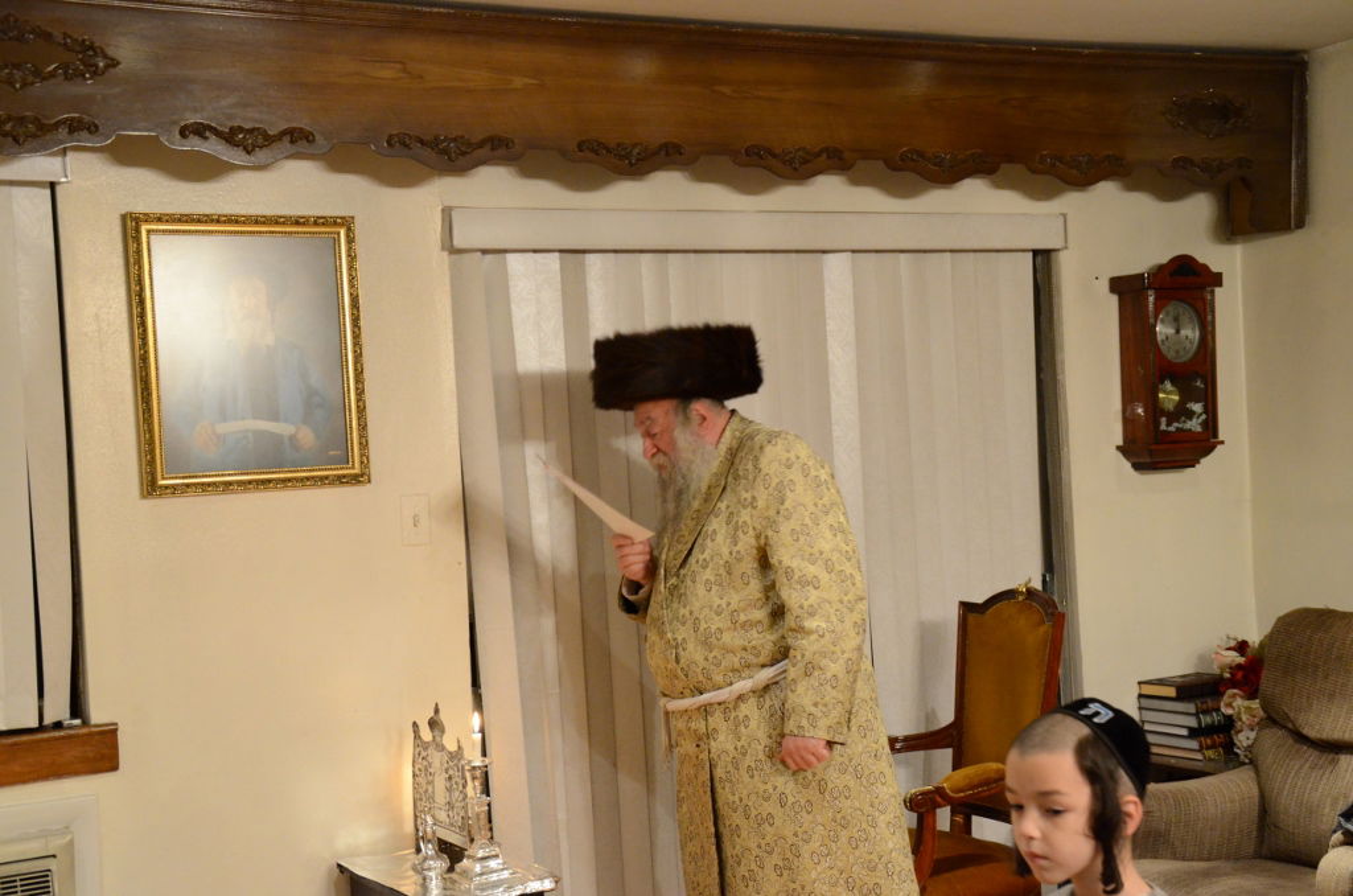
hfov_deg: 37.9
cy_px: 448
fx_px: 1969
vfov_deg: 25.6
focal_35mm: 52
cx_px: 676
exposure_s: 1/30
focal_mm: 35
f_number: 6.3
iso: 3200
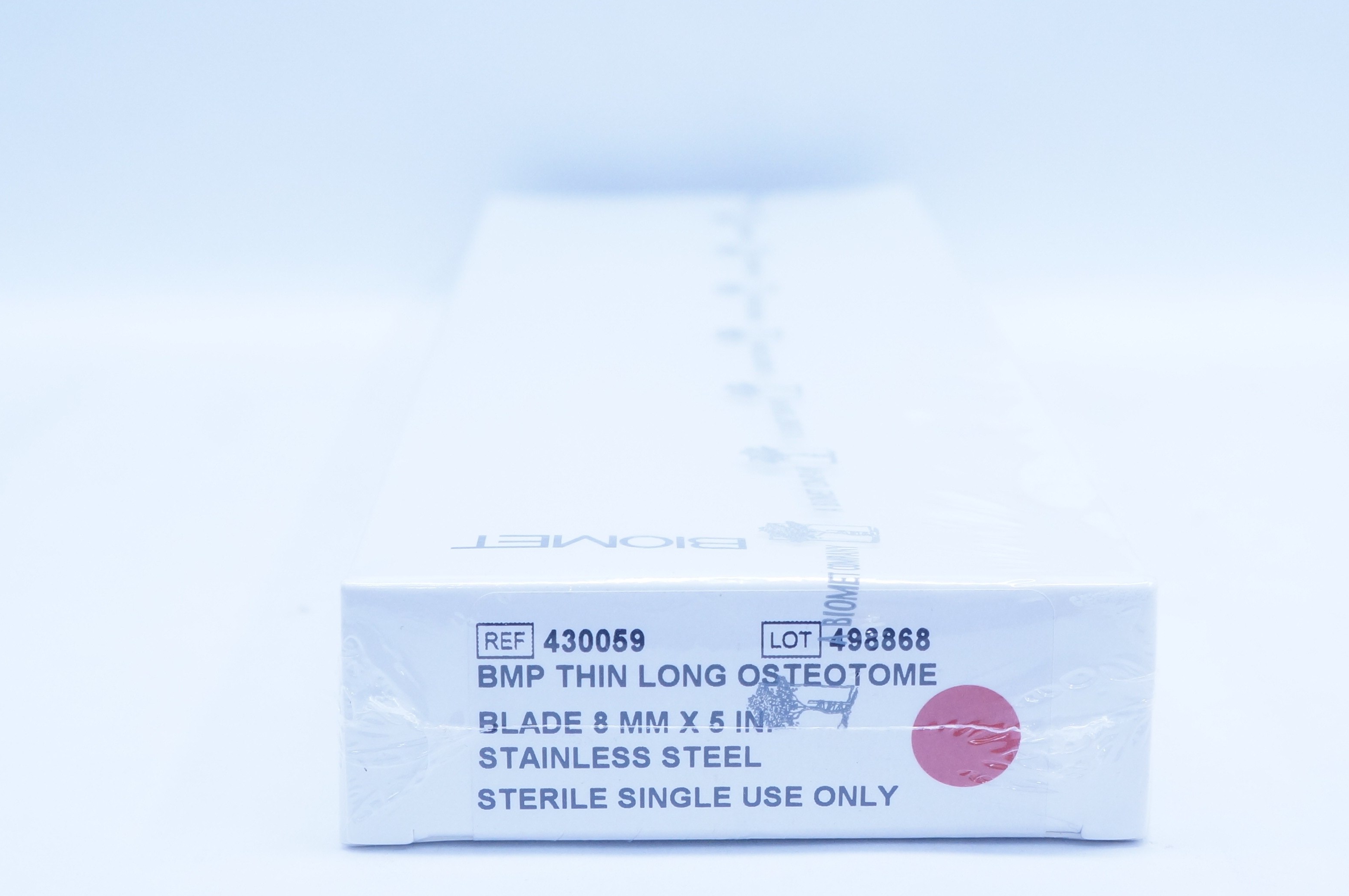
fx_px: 2470
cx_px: 726
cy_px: 492
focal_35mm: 66
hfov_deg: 30.5
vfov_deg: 20.6
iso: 800
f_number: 5.6
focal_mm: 28
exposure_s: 1/160
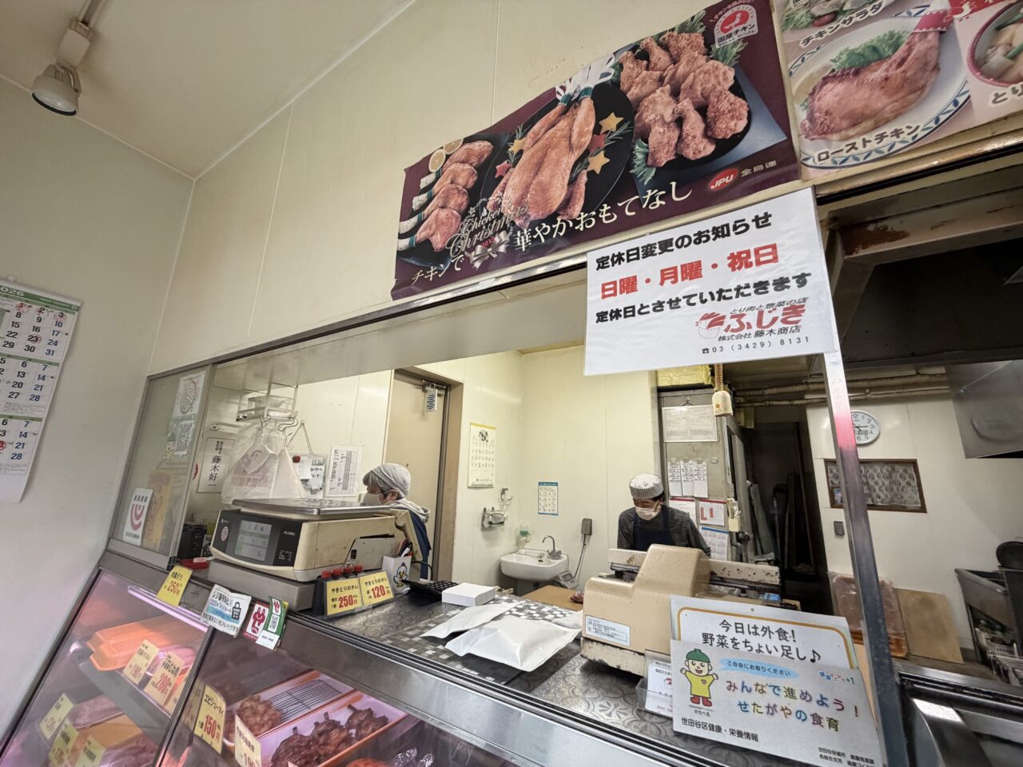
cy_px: 384
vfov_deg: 85.7
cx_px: 512
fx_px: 414
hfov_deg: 102.1
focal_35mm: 14
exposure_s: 1/121
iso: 200
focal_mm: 2.22
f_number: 2.2
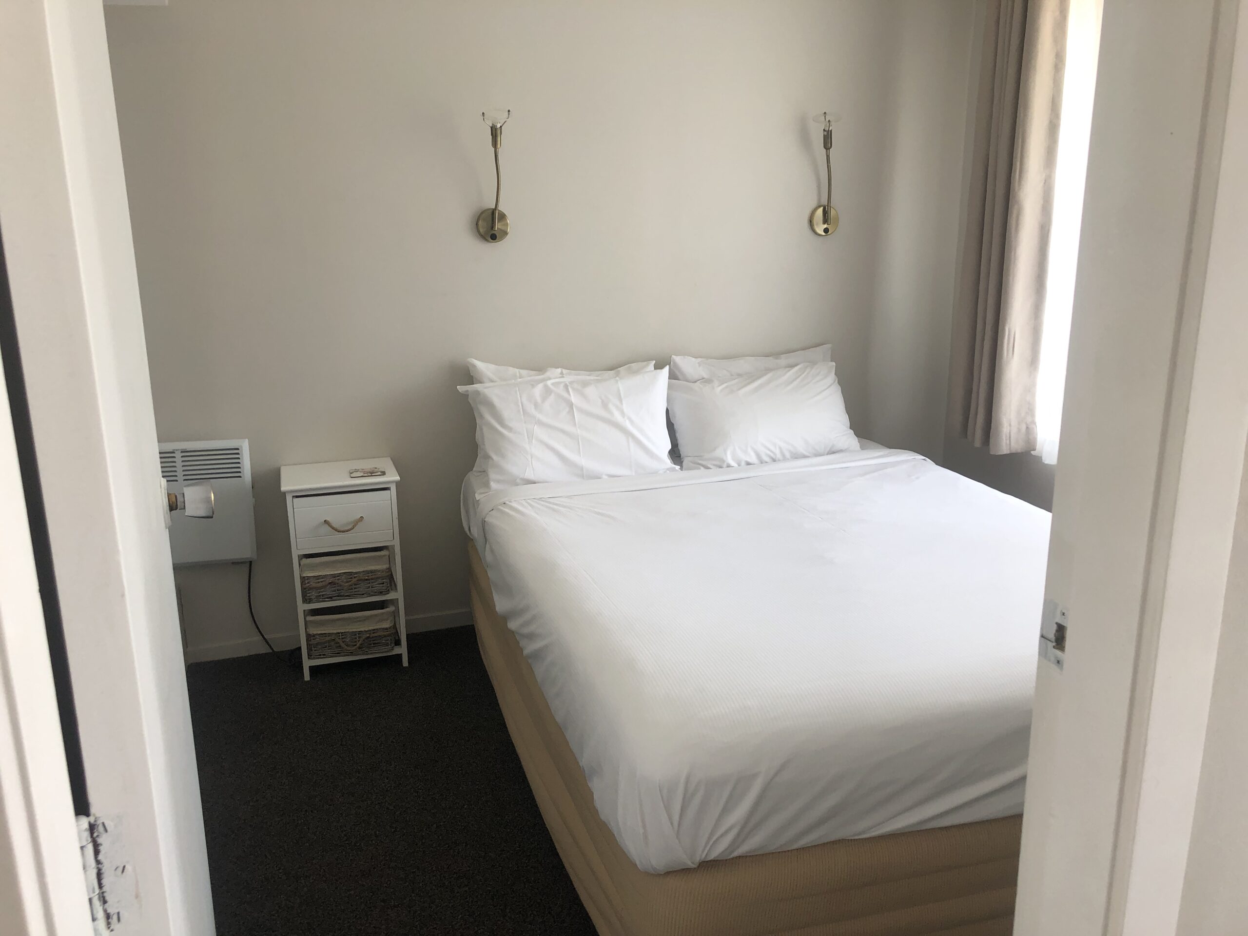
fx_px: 1009
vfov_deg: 49.7
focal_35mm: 28
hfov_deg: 63.4
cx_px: 624
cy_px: 468
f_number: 1.8
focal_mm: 4
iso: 50
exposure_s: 1/120
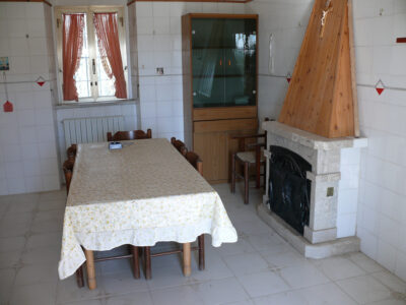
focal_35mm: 35
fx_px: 411
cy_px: 152
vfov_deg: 40.7
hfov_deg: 52.6
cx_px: 203
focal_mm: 7.4
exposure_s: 1/60
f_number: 2.8
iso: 100
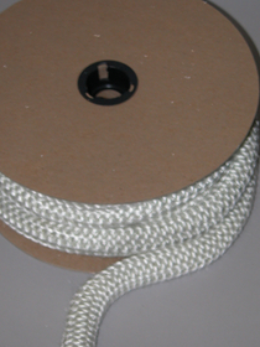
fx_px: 1102
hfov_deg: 13.5
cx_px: 119
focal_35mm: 110
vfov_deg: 17.9
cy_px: 177
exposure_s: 1/125
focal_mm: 19.9
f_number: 3.4
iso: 100
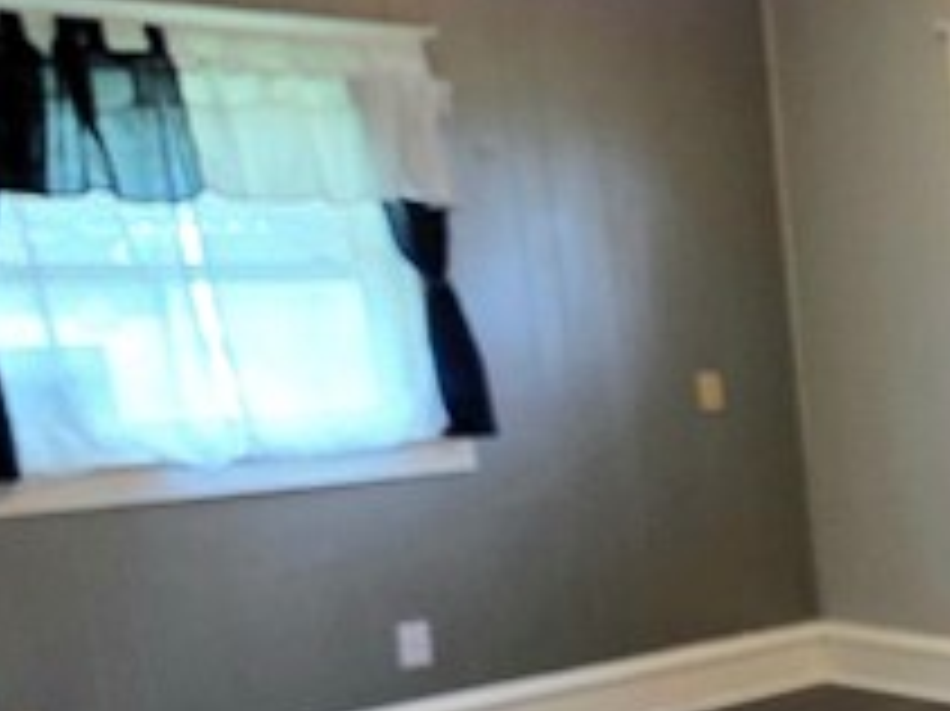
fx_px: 1728
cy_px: 657
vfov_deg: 22.6
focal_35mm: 63
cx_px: 1607
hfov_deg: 22.1
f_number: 1.9
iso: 800
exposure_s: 1/60.2
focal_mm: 2.2
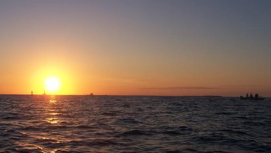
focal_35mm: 45
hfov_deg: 45.5
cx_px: 137
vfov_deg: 26.4
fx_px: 323
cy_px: 103
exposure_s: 1/500
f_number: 4.8
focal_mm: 6
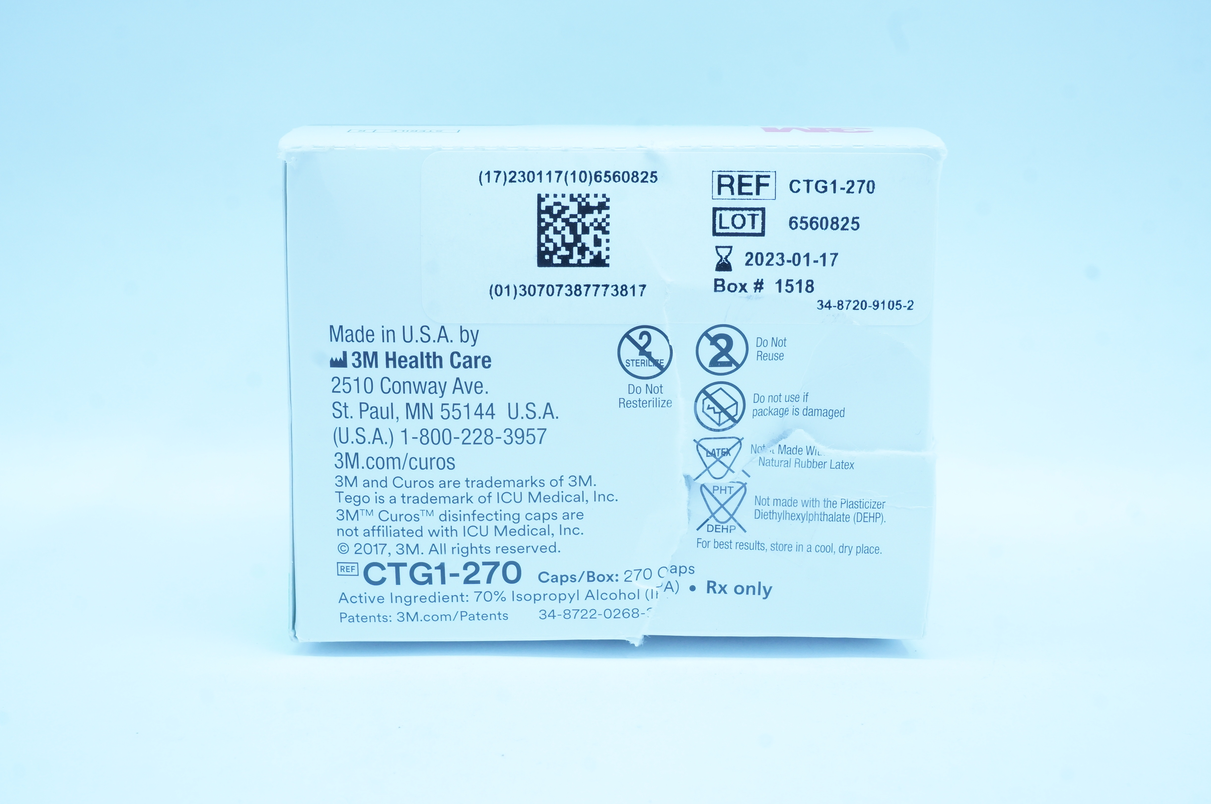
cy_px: 402
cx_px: 606
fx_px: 1361
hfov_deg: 48.0
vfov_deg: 32.9
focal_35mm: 40
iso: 400
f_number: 13
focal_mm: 27
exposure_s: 1/13
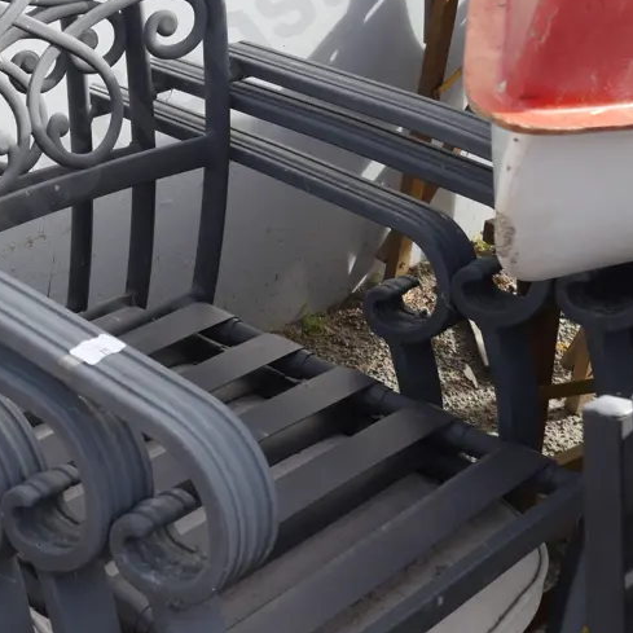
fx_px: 1531
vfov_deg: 23.2
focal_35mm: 74
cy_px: 200
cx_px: 26
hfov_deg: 22.6
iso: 200
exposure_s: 1/200
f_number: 6.3
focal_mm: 20
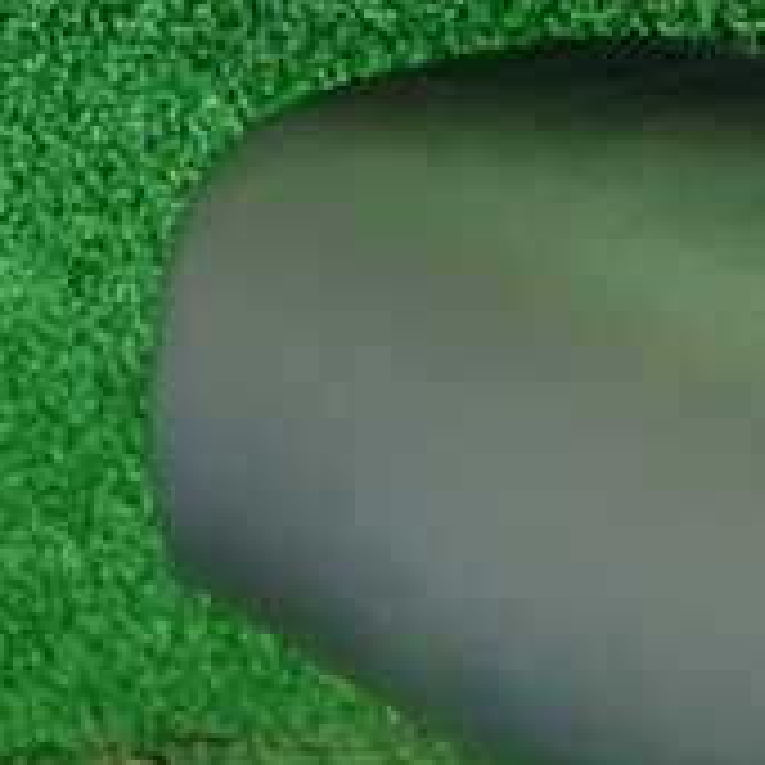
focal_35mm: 78
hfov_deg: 21.1
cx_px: 842
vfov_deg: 22.1
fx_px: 1950
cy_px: 495
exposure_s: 1/25
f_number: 2
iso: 800
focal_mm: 4.5
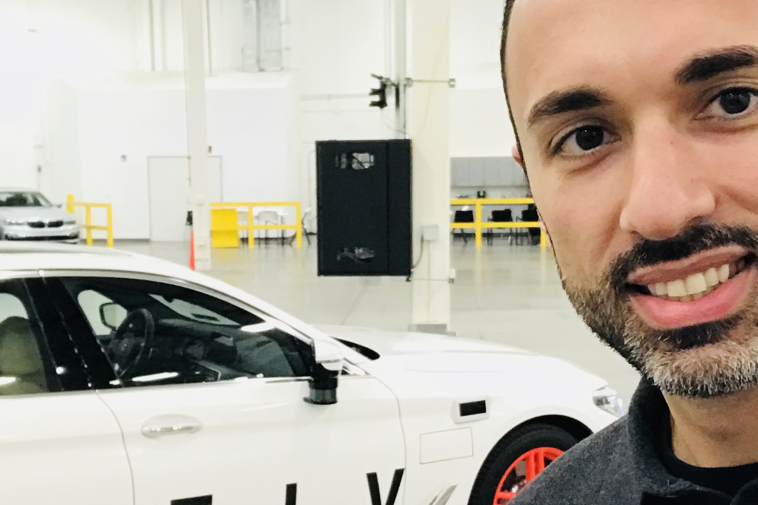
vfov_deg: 22.9
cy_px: 351
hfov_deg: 33.9
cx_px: 351
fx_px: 1242
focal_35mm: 59
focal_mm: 2.87
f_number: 2.2
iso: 100
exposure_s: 1/30
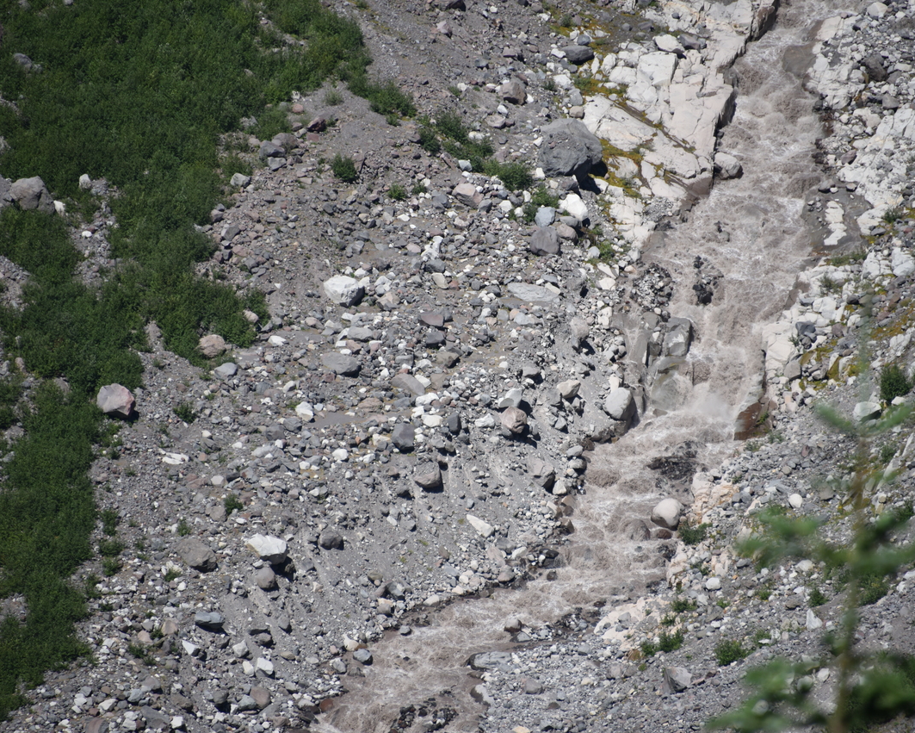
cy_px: 366
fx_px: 9183
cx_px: 502
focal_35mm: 339
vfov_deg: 4.6
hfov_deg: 5.7
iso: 100
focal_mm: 300
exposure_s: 1/640
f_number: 5.6
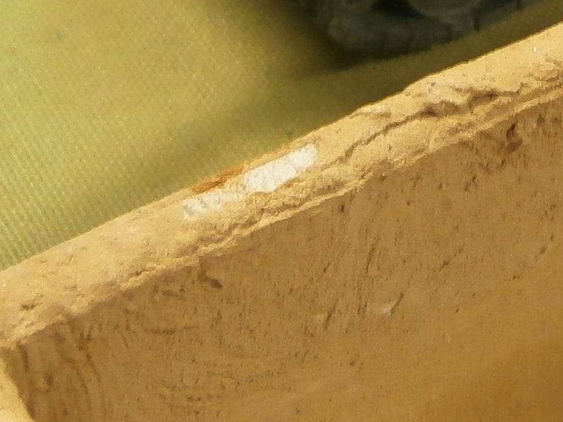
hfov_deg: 16.9
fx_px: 1854
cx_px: 542
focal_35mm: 114
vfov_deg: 12.6
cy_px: -111
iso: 200
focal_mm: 4.7
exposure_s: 1/30
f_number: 2.8
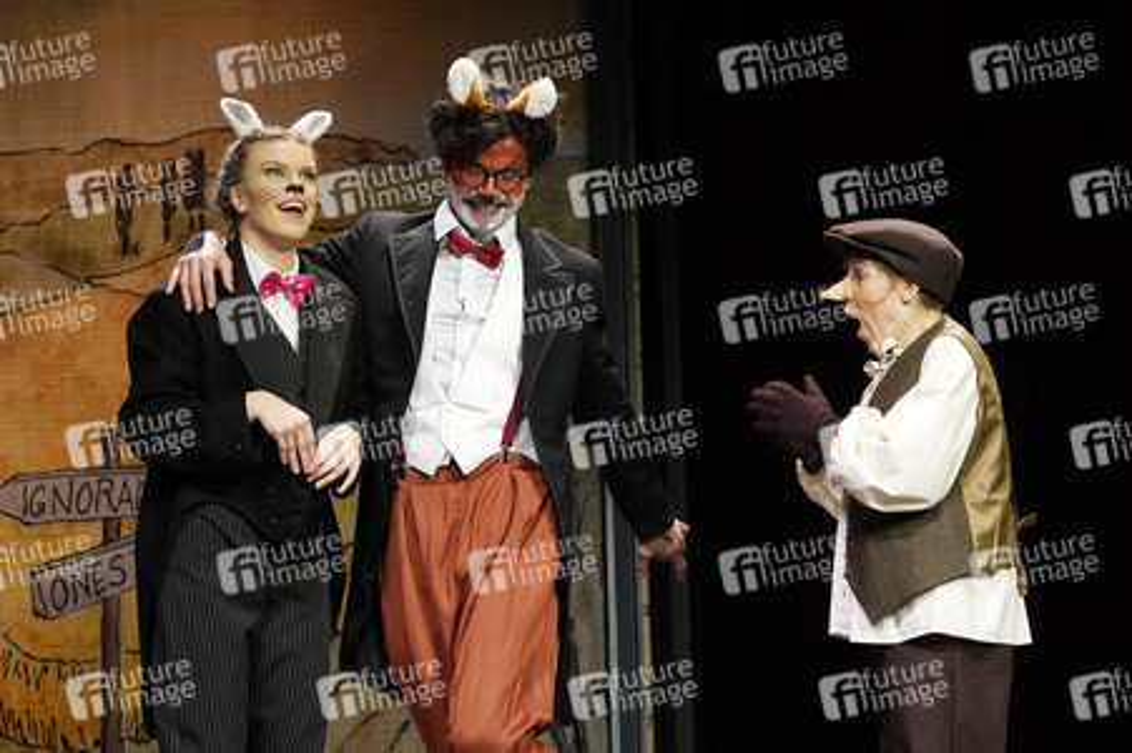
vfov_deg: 6.9
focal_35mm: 200
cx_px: 566
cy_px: 376
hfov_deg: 10.3
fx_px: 6284
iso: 3200
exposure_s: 1/250
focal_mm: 200
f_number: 6.3
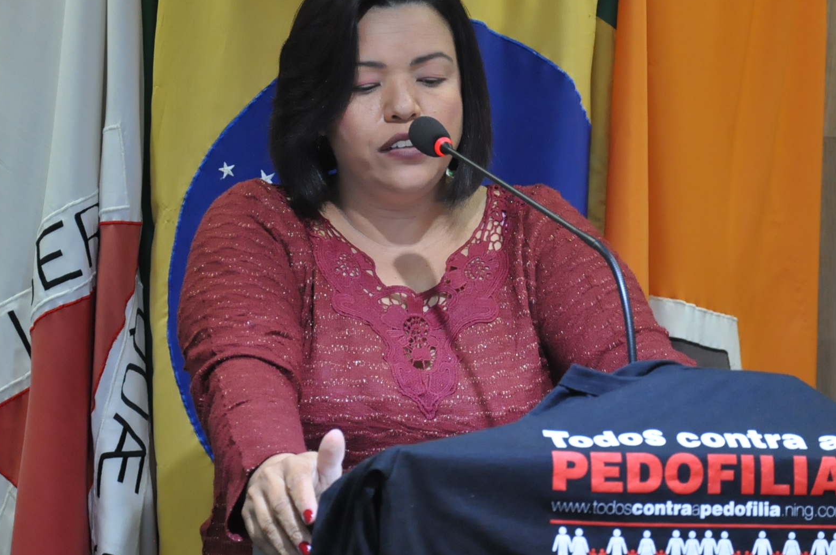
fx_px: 3155
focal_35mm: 136
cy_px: 276
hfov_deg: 15.1
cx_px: 481
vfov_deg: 10.1
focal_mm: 66
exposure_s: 1/80
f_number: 5.3
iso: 2000
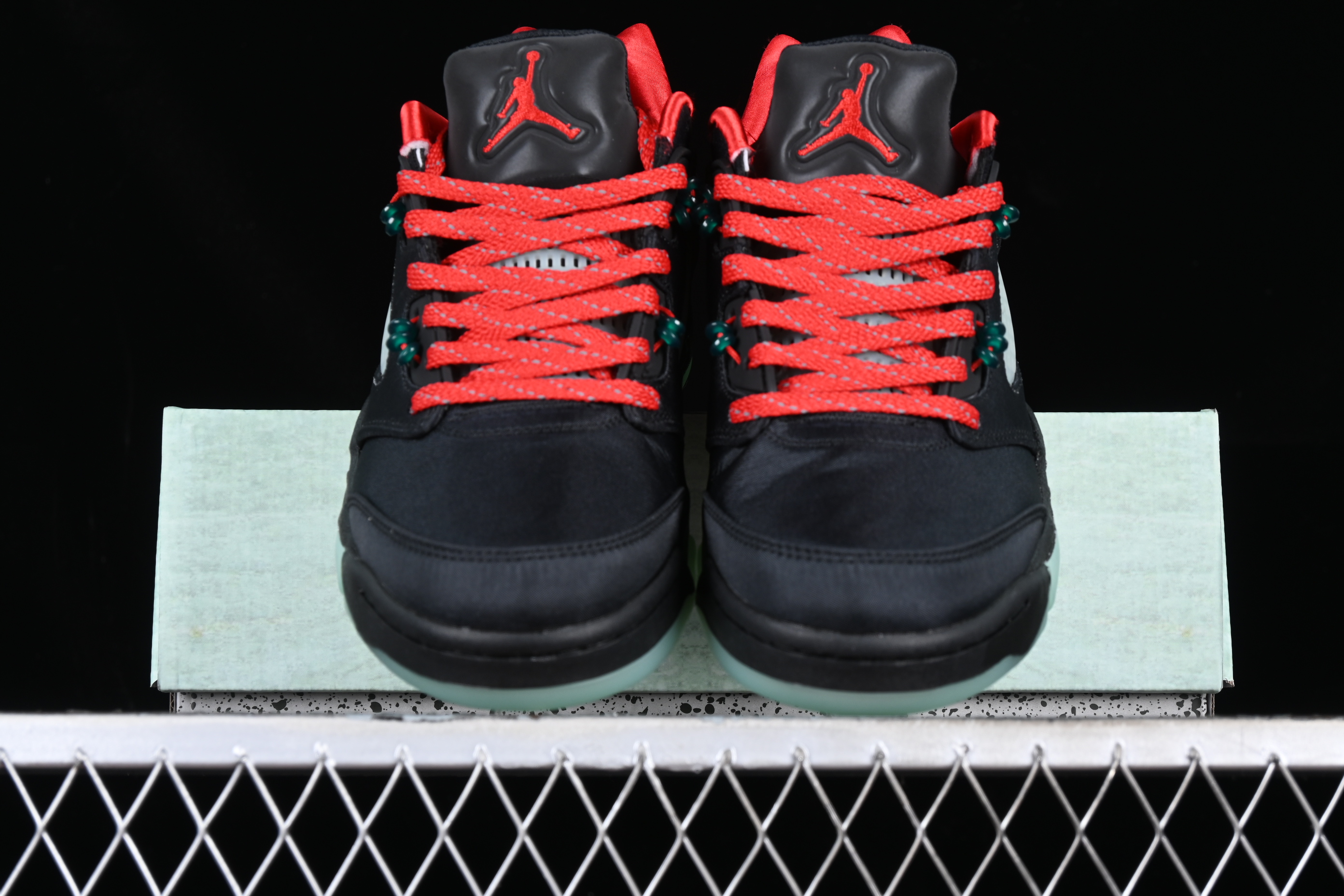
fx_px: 2800
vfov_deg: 18.2
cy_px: 448
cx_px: 672
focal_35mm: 75
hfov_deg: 27.0
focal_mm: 50
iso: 160
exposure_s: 1/60
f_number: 6.3
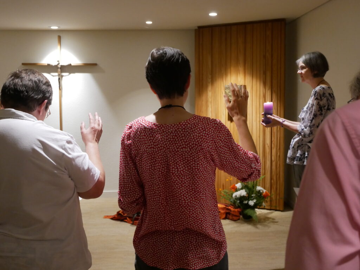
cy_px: 135
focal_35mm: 44
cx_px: 180
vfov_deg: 32.9
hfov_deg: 42.9
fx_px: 458
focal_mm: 22
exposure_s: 1/60
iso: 2500
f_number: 4.9
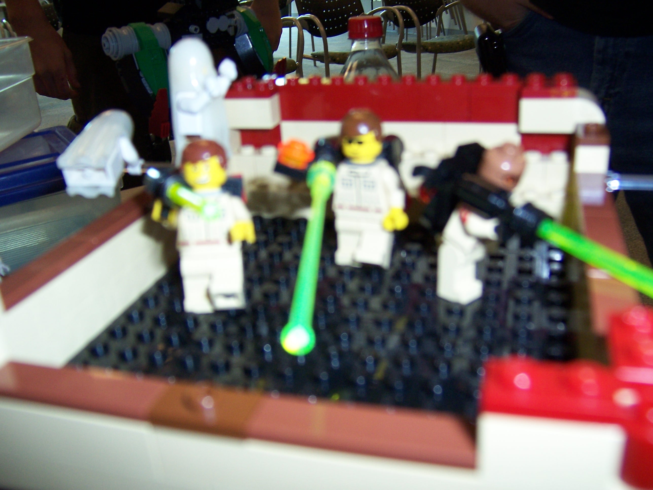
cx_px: 326
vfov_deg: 42.9
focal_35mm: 33
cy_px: 245
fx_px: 623
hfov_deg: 55.4
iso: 140
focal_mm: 5.5
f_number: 2.8
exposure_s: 1/60
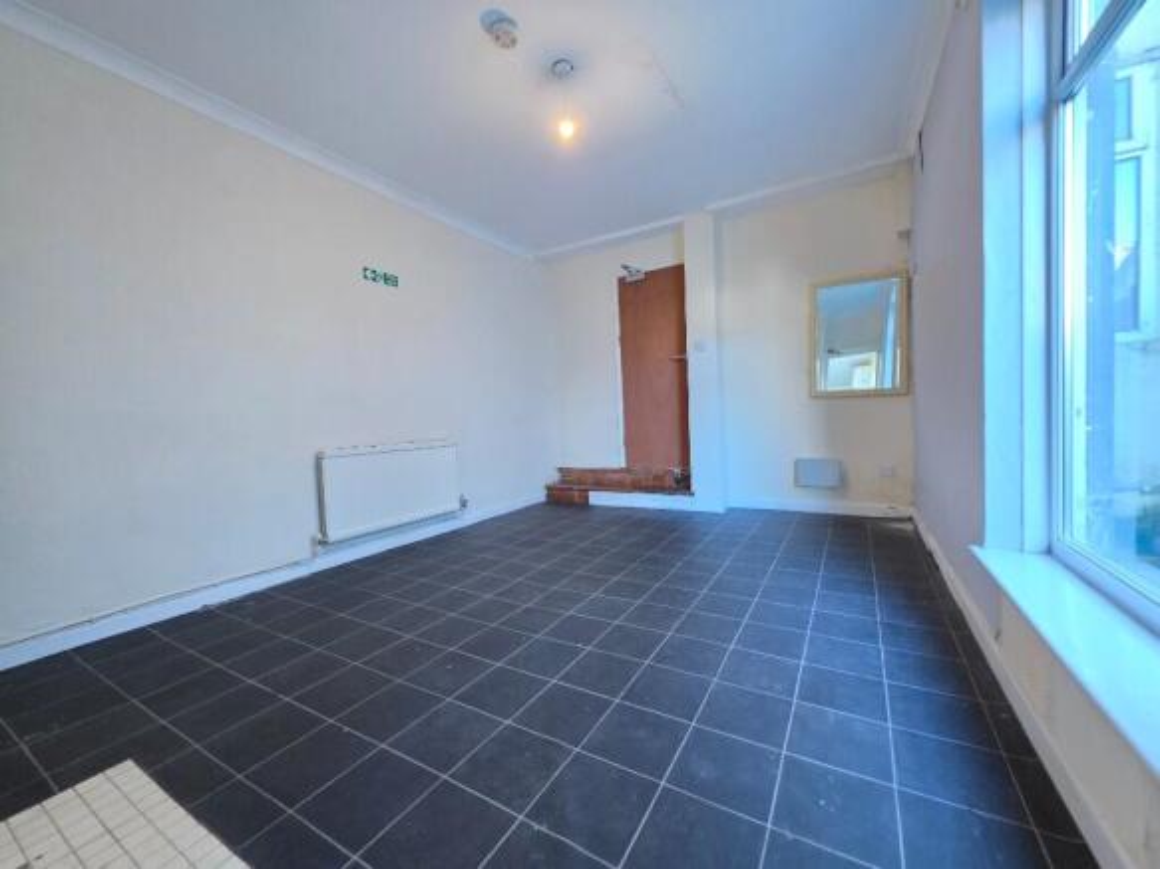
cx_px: 580
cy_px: 434
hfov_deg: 106.2
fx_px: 436
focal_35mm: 13
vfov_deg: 89.9
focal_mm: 2.2
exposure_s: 1/50
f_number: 1.9
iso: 1000
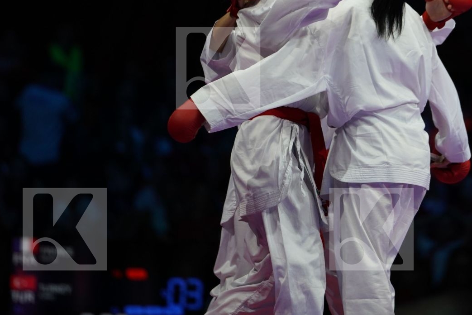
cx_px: 372
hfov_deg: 6.0
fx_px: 4524
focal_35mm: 345
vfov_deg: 4.0
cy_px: 68
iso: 1000
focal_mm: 200
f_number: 2.8
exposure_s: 1/1000
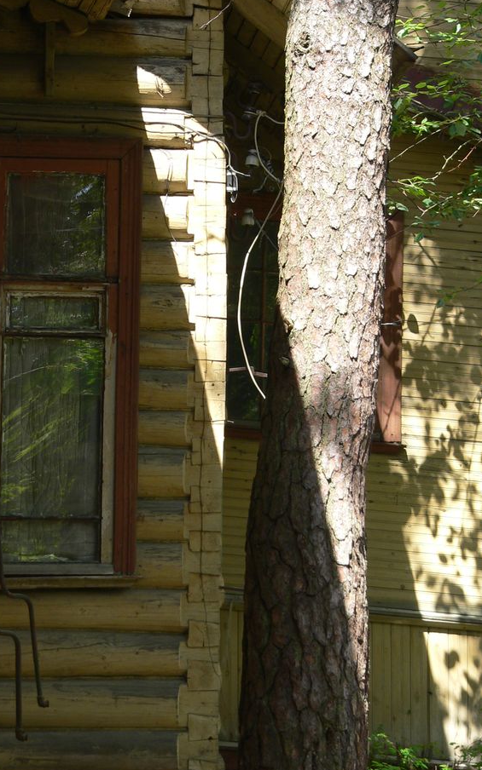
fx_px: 2732
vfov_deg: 16.1
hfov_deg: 10.1
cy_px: 392
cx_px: 180
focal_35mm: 130
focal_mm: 17.2
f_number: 3.7
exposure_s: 1/125
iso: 80
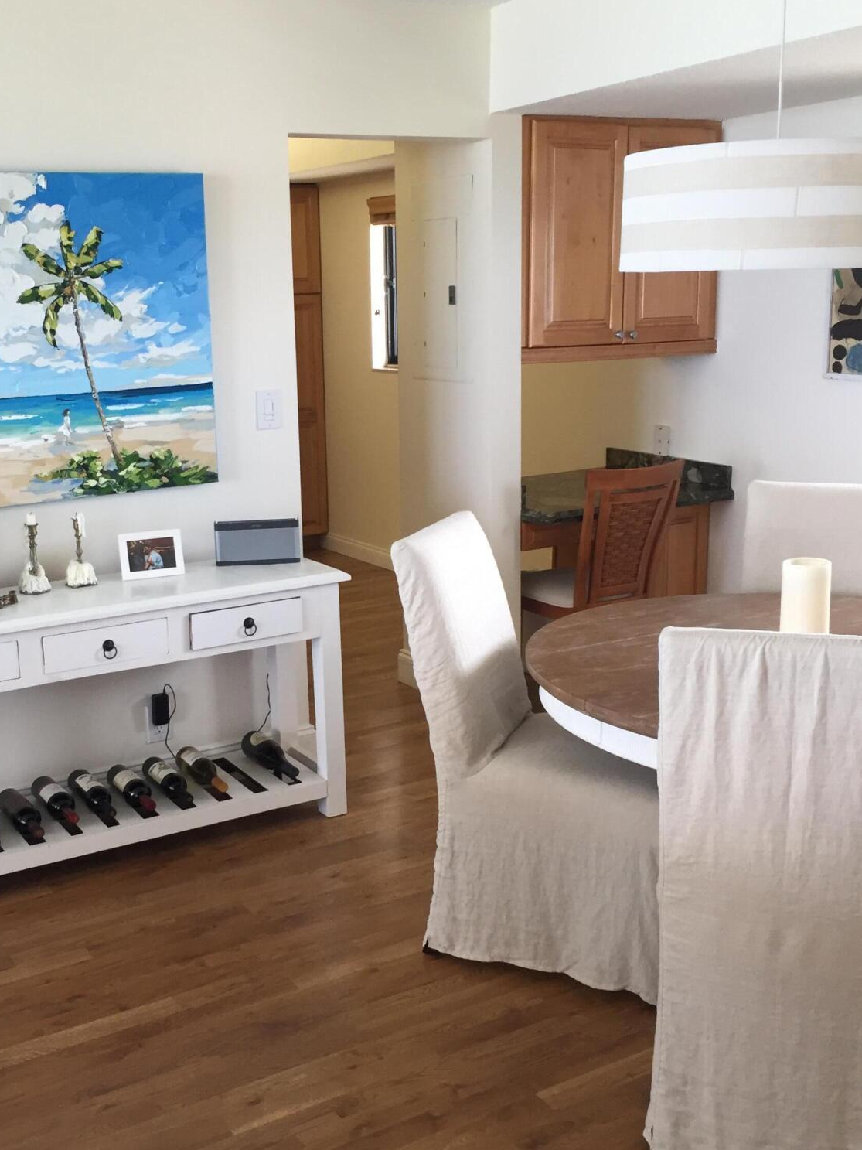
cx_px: 323
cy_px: 576
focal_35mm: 39
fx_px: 1295
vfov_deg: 47.9
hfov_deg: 36.6
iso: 32
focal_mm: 4.15
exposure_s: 1/30
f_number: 2.2
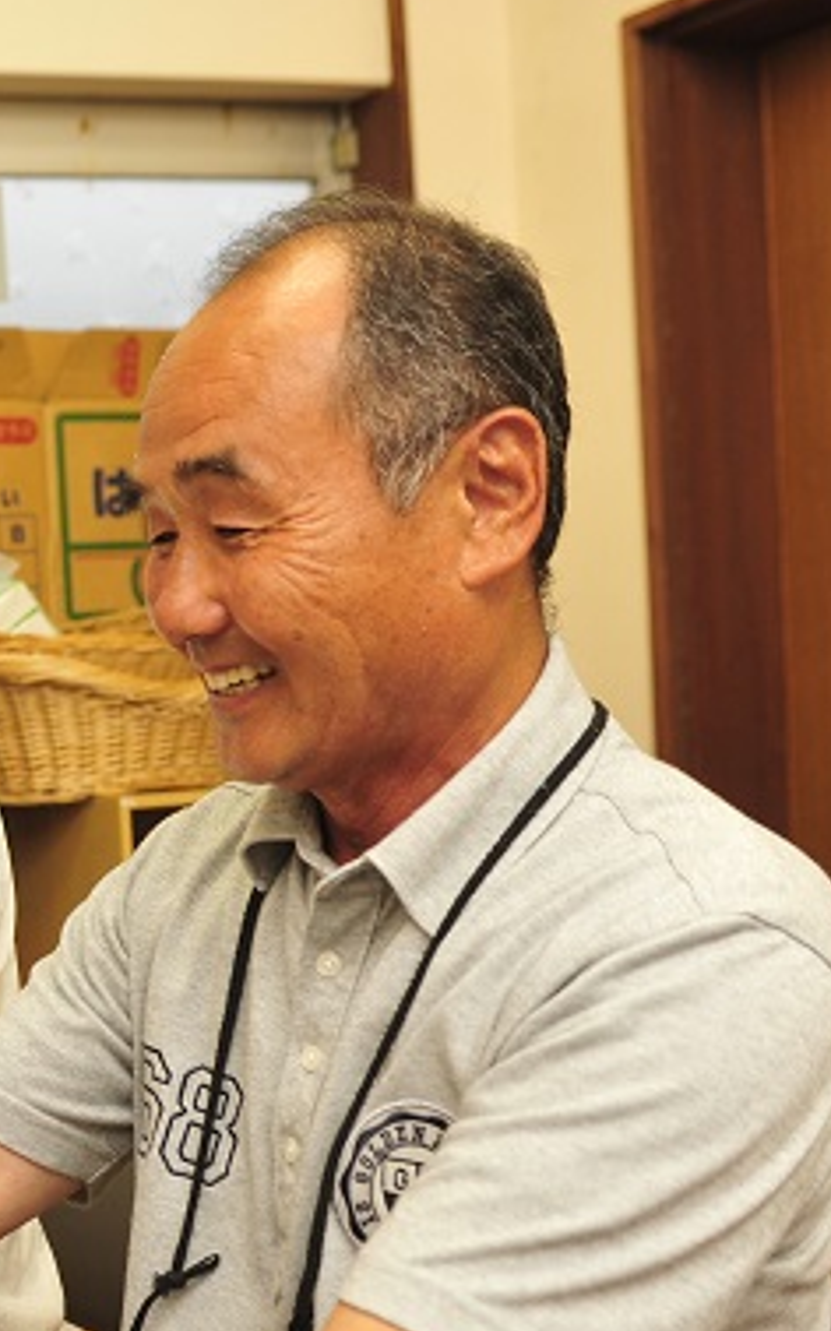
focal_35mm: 69
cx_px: -246
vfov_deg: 29.6
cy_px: 880
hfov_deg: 17.7
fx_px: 2502
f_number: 3.5
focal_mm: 32
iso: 800
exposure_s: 1/125
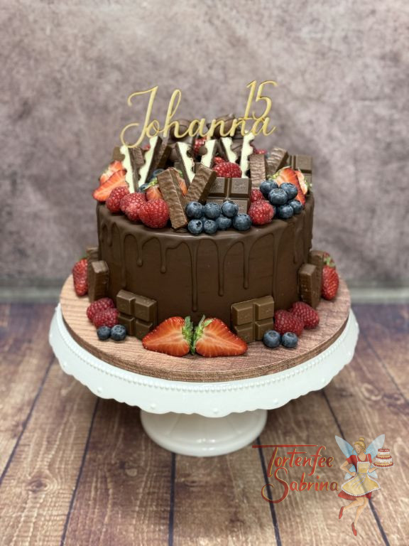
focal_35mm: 48
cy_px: 273
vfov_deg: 39.7
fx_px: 756
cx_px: 204
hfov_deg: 30.3
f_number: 1.78
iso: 125
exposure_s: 1/50
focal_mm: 6.76
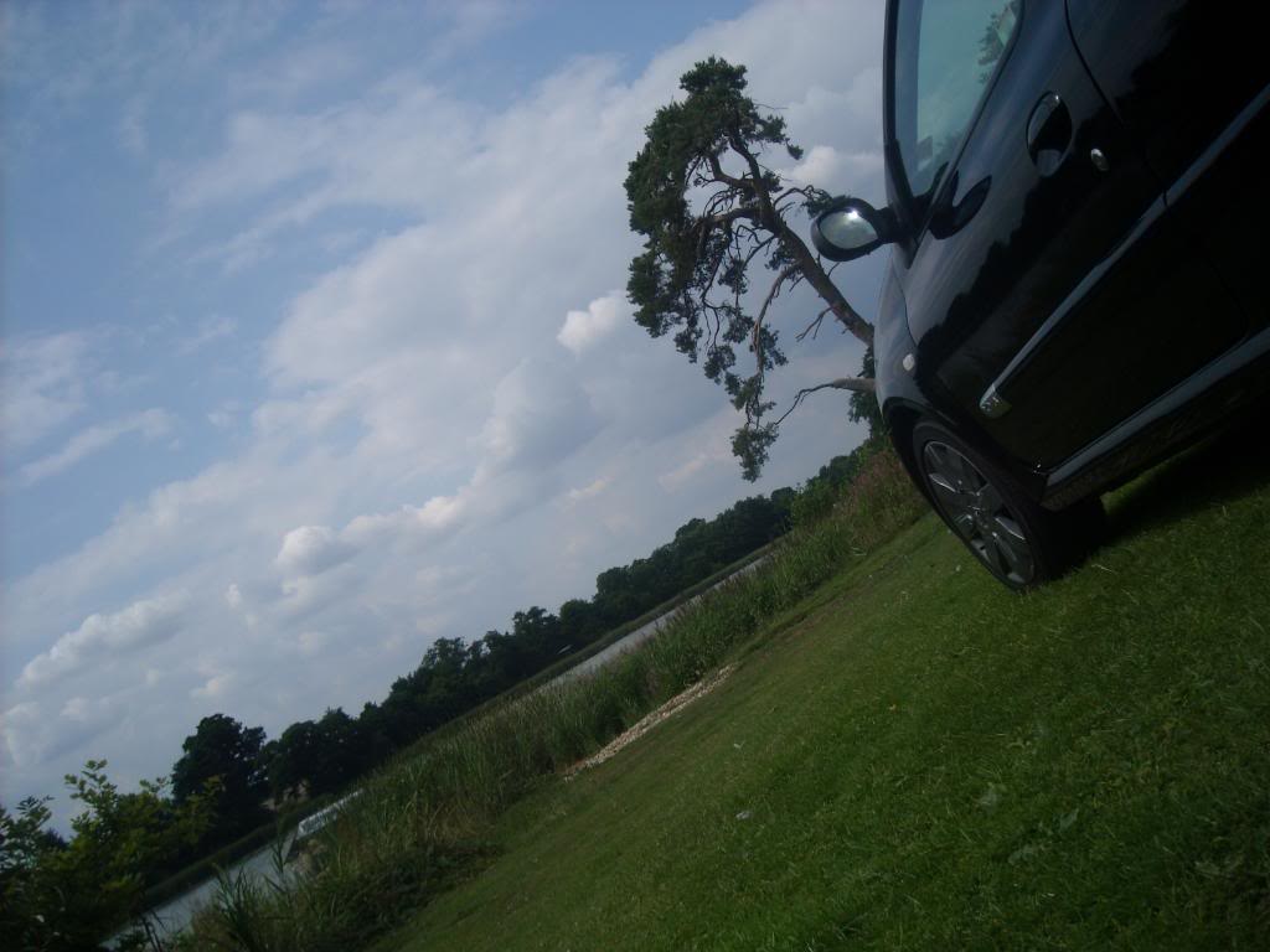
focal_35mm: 35
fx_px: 1284
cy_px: 476
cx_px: 635
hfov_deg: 52.6
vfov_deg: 40.7
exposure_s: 1/647
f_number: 5.6
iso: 64
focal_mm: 5.7
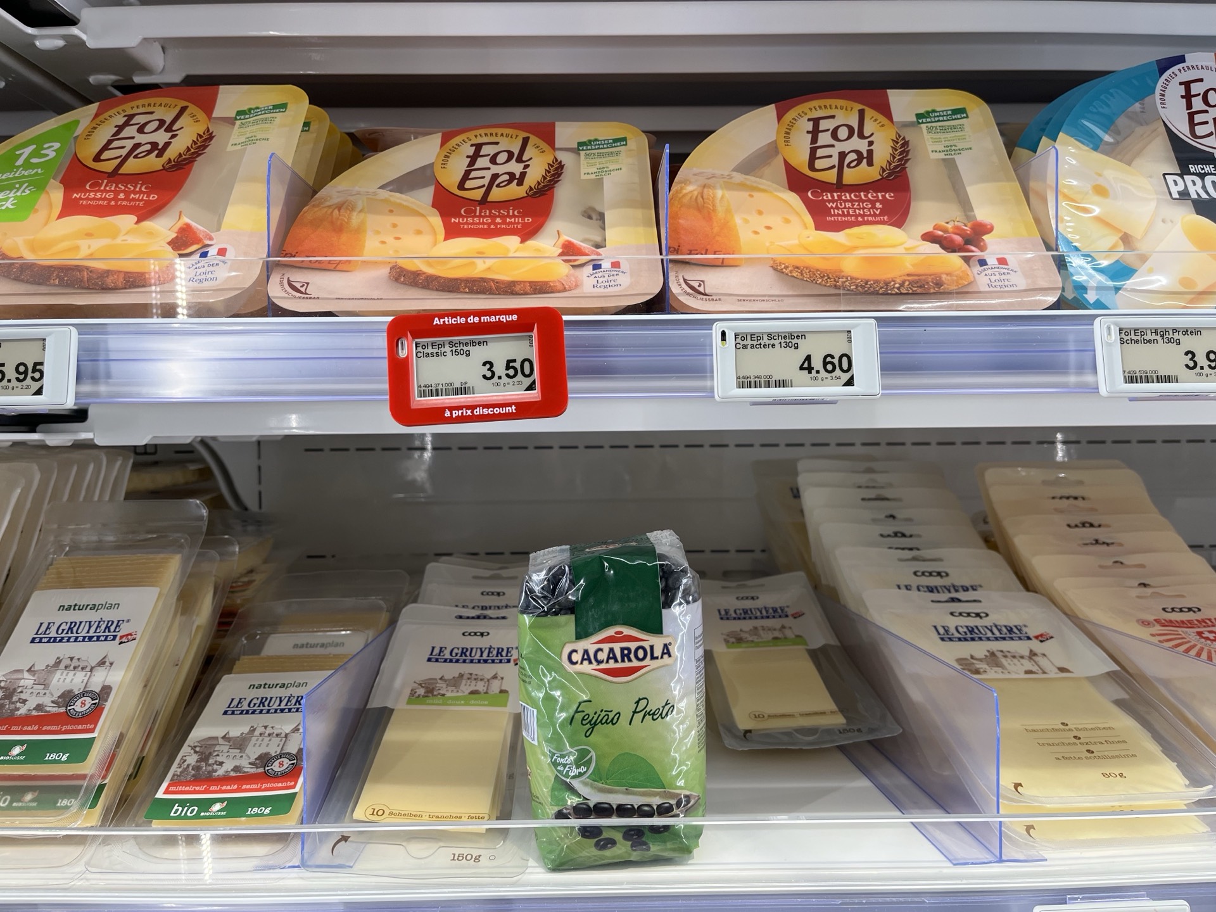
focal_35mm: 26
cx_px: 608
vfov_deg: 53.1
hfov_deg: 67.3
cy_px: 456
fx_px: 913
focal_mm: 5.1
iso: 40
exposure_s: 1/274
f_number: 1.6
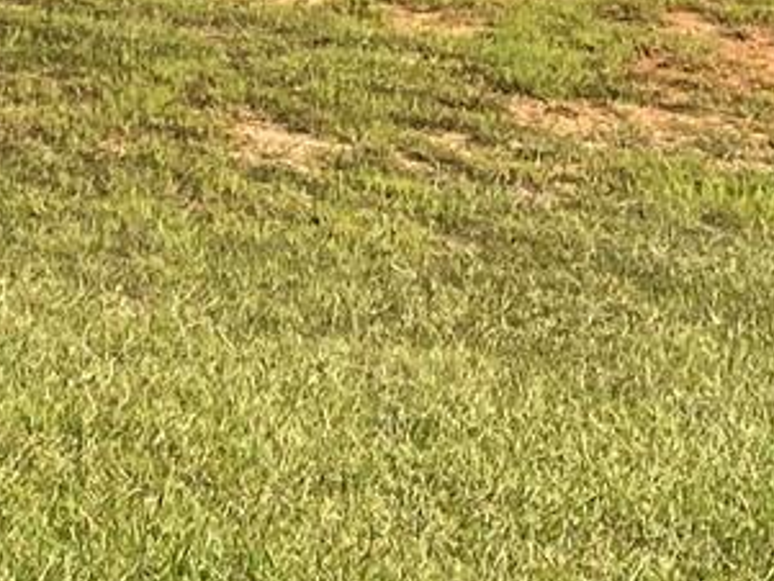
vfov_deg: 7.9
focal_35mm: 177
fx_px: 3959
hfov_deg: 11.0
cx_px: -82
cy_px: -694
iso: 32
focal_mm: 4.25
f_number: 1.8
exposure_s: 1/3984
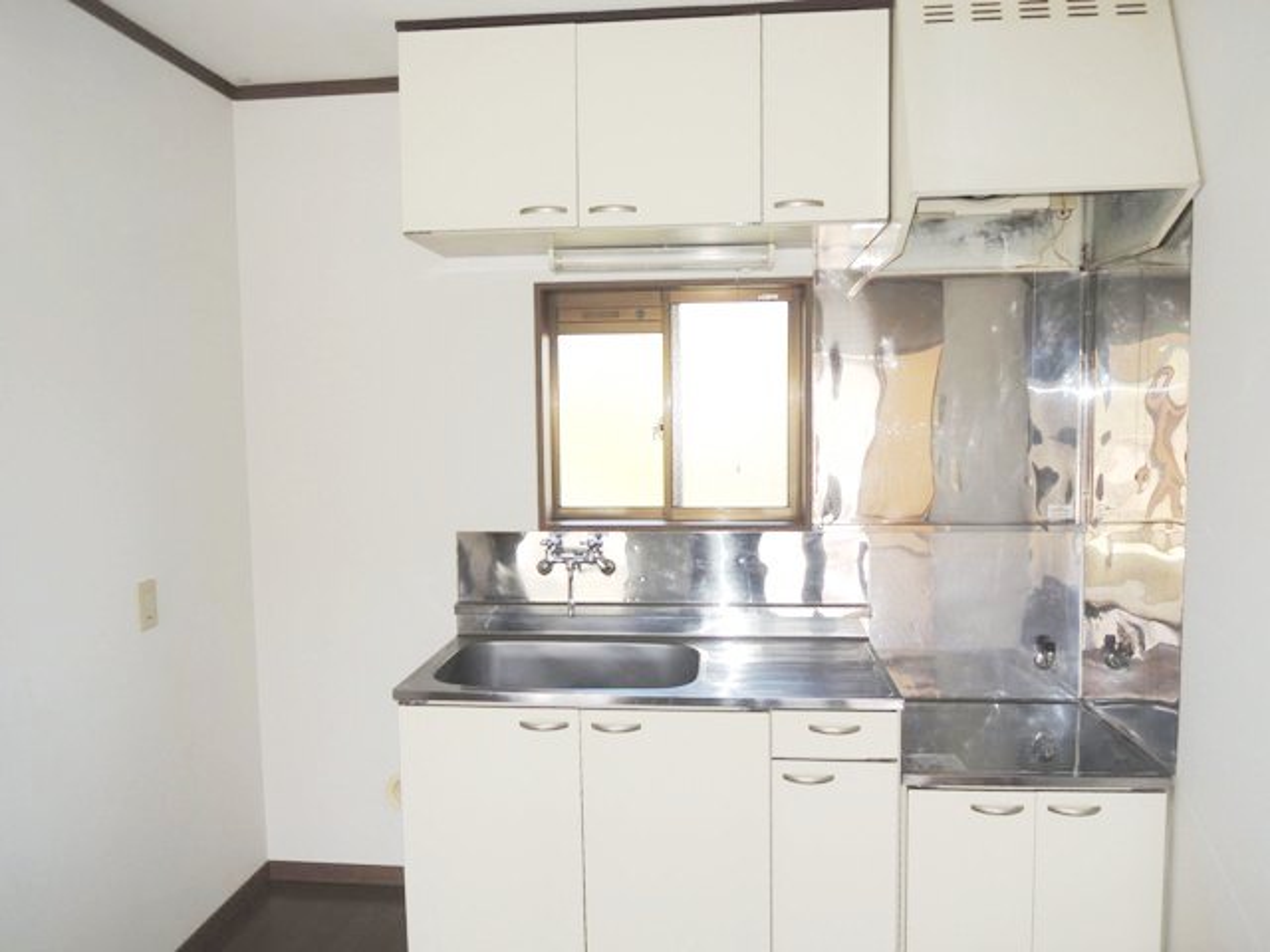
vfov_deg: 56.8
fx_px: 881
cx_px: 635
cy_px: 476
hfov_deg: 71.6
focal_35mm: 24
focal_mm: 4.3
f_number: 2.8
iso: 100
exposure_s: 1/125
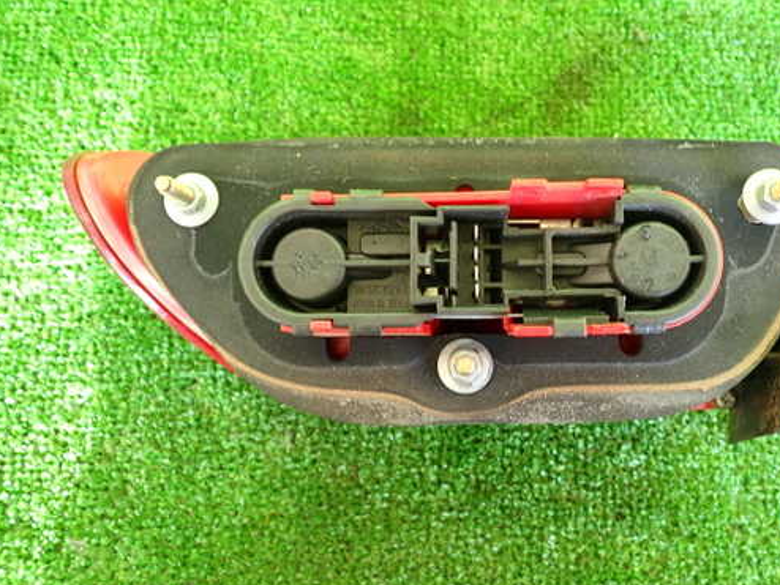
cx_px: 466
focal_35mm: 34
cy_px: 303
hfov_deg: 53.6
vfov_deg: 41.8
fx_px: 766
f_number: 2.2
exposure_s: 1/30
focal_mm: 5.05
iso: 200
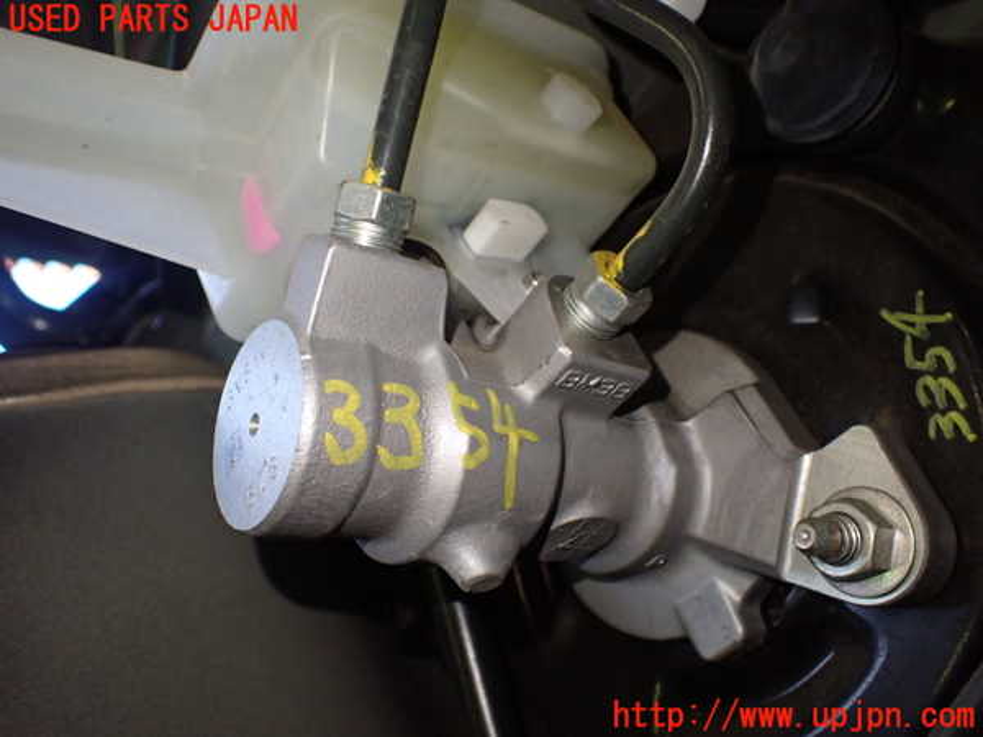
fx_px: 852
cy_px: 368
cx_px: 492
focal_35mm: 30
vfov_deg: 46.8
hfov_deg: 60.0
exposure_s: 1/125
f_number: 2.3
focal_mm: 5.4
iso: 500
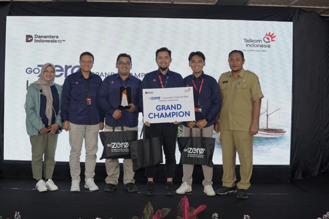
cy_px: 99
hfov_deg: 43.6
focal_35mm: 45
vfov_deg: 29.8
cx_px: 153
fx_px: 411
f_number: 3.2
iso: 160
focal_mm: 24
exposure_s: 1/100
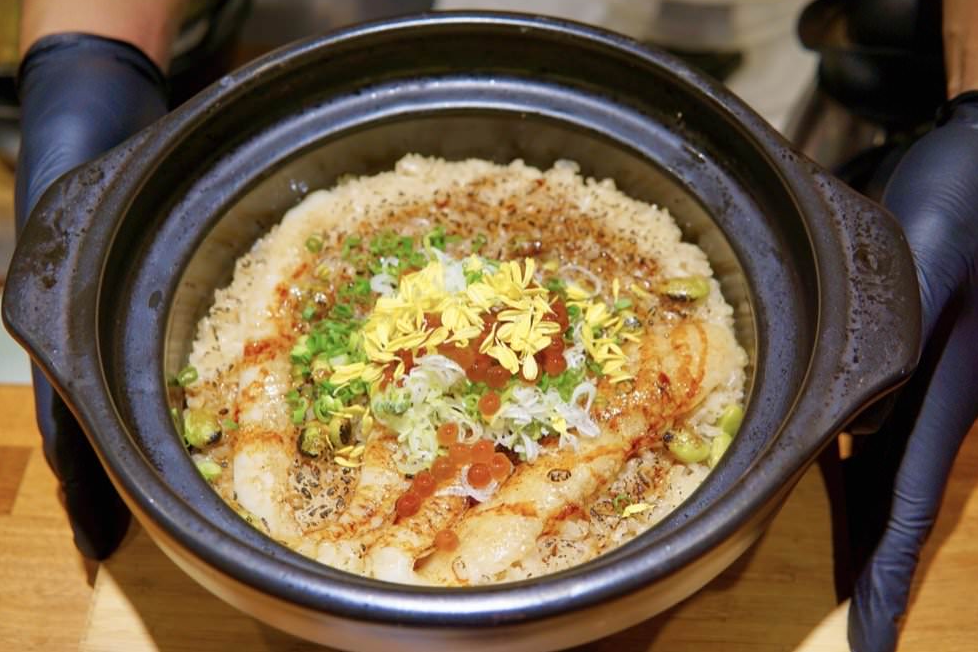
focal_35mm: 46
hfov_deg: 42.7
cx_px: 482
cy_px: 320
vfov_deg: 29.2
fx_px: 1250
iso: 250
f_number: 4
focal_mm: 30
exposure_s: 1/60
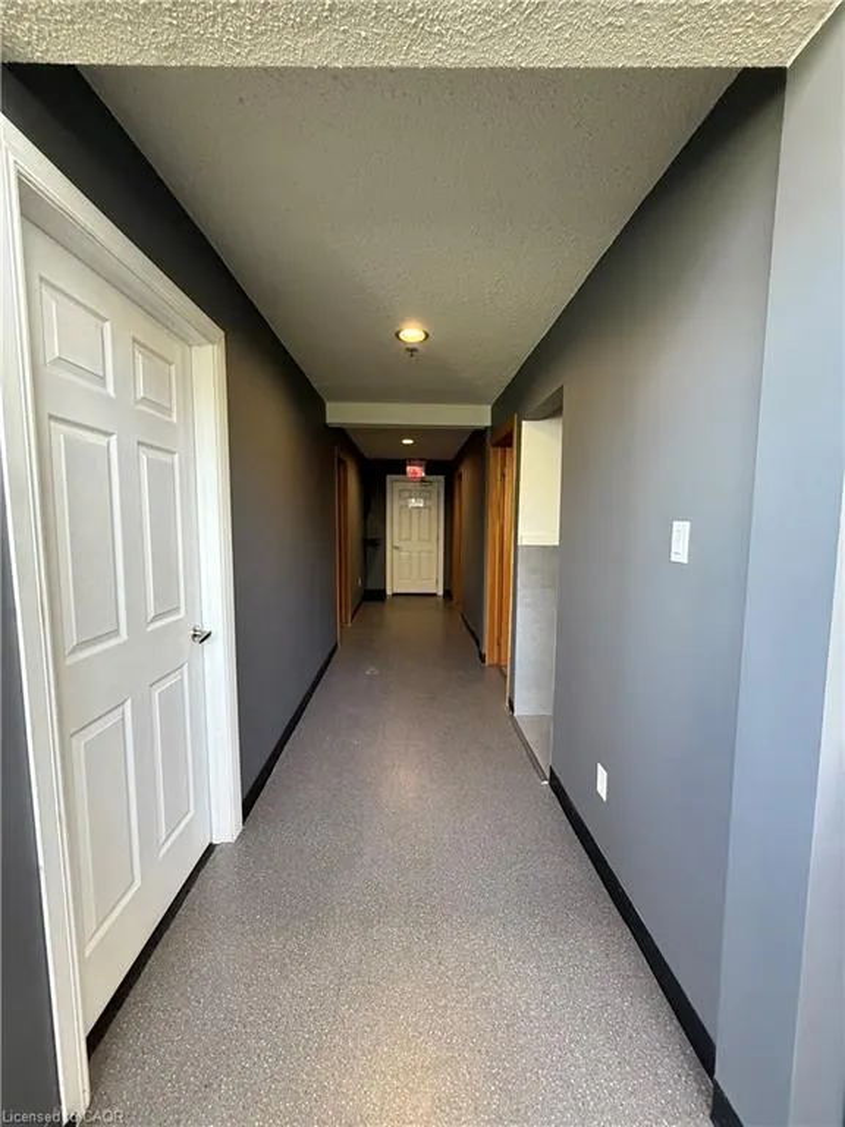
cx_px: 422
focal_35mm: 14
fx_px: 456
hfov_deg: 85.7
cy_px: 564
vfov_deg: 102.1
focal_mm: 2.22
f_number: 2.2
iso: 500
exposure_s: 1/60
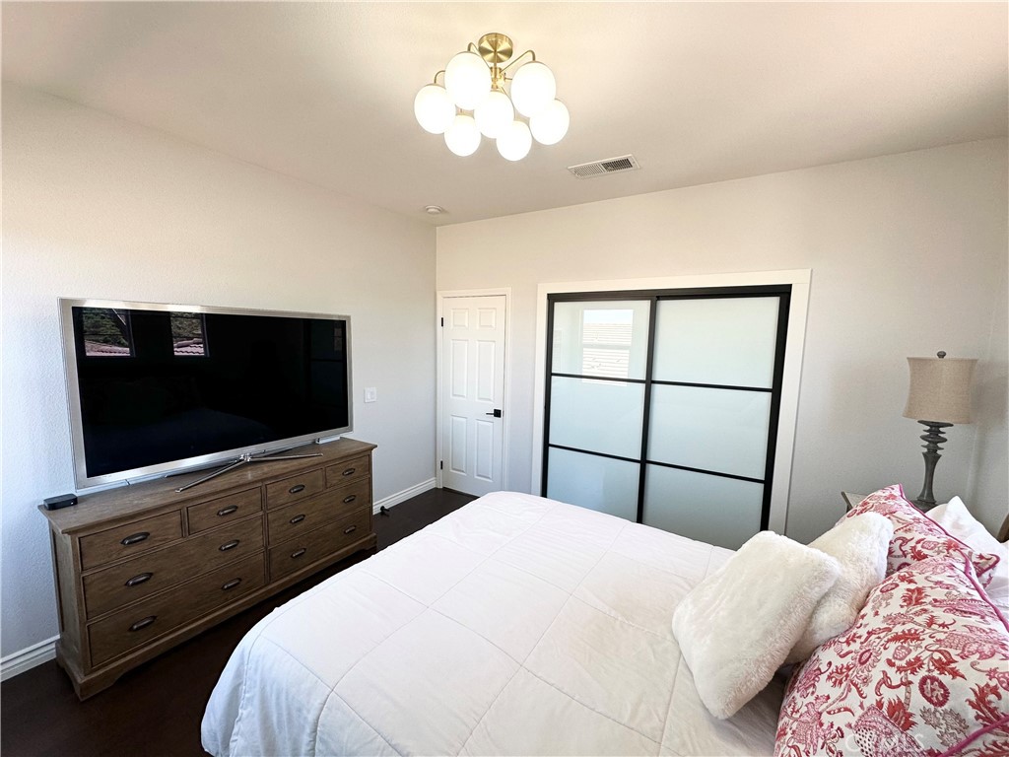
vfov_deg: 85.7
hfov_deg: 102.1
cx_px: 504
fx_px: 408
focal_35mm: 14
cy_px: 378
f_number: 2.2
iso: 80
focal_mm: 2.22
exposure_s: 1/120
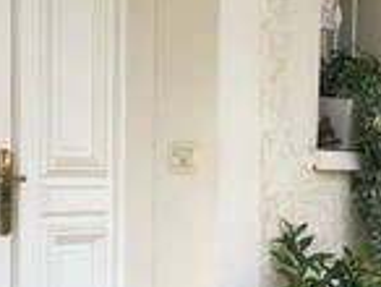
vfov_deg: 21.3
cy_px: 177
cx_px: 120
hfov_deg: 27.9
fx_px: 761
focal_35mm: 69
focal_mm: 4
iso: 20
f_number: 1.8
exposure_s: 1/533
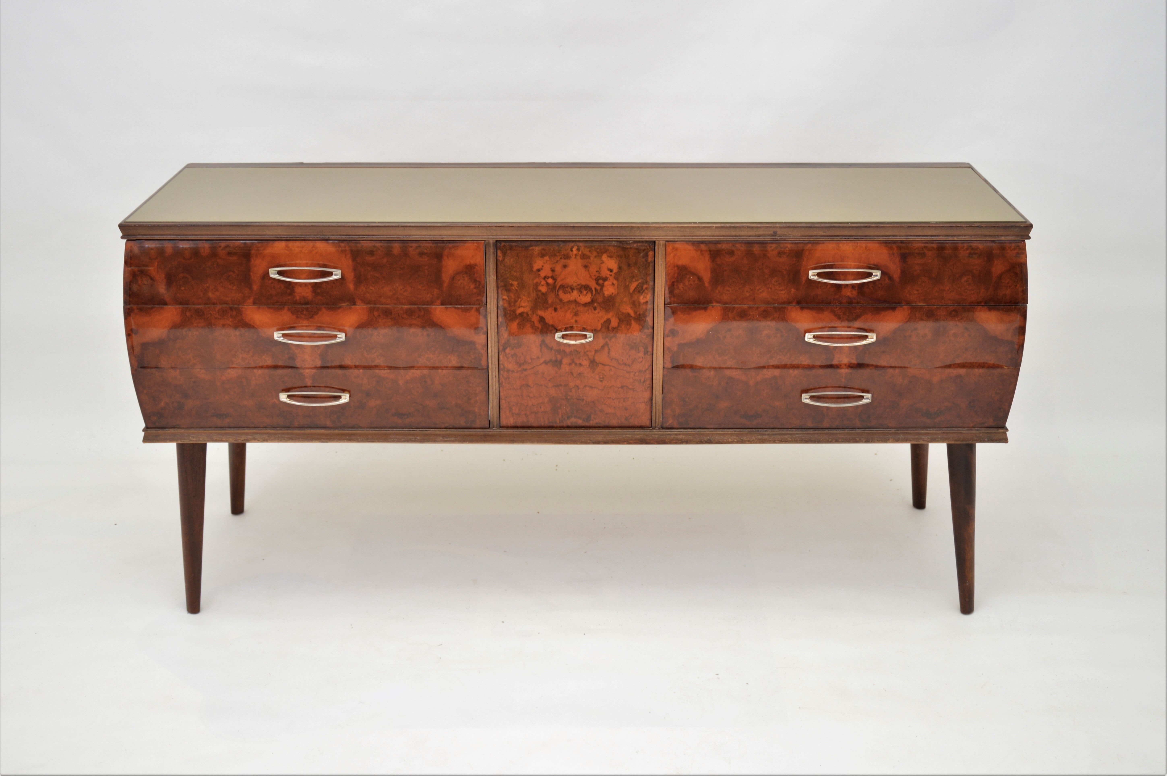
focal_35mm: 42
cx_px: 584
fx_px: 1360
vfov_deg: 31.8
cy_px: 388
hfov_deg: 46.4
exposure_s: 1/80
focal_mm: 28
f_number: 4.5
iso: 400
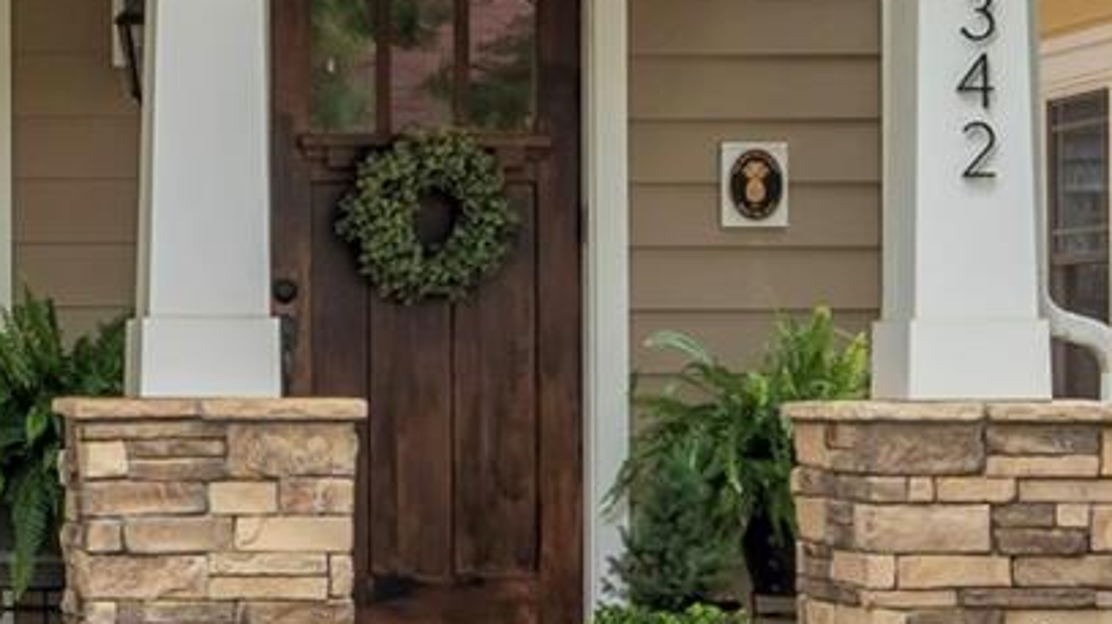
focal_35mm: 121
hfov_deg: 16.8
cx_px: -300
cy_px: -514
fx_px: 3566
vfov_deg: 9.5
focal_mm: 23
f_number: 7.1
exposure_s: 1/100
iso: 320
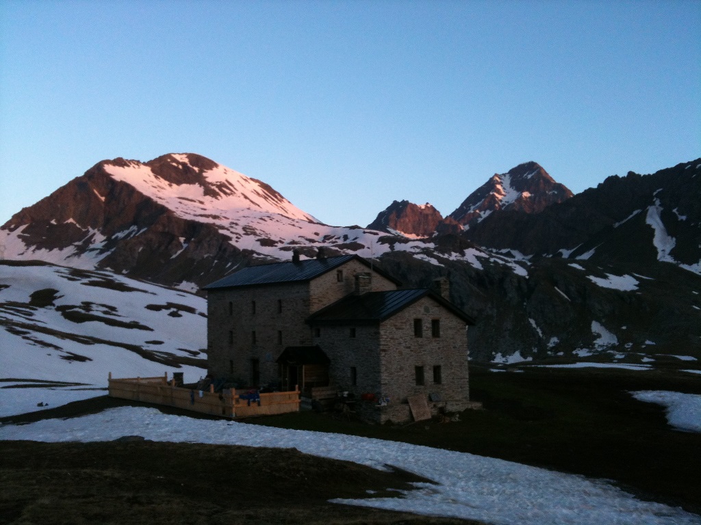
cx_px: 350
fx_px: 709
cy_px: 262
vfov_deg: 40.7
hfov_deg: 52.6
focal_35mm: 35
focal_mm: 3.85
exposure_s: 1/134
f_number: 2.8
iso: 64
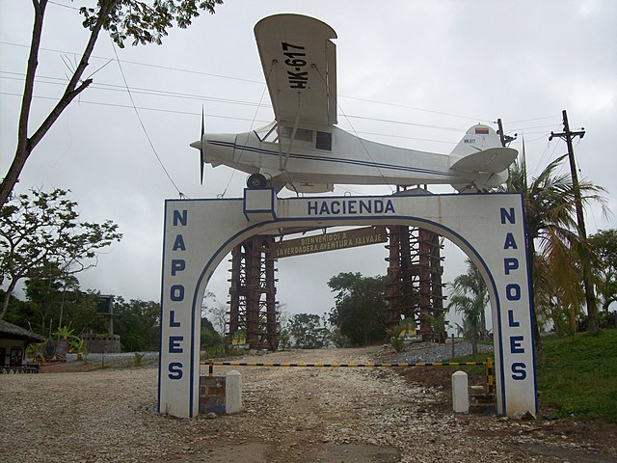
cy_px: 232
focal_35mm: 36
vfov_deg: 39.7
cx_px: 308
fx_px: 642
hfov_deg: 51.4
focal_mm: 6
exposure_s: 1/397
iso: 80
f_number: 4.8
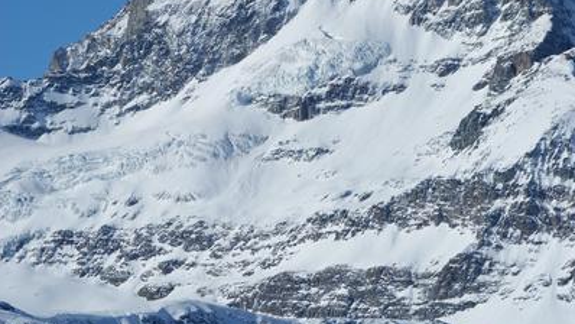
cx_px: 288
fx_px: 3614
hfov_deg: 9.1
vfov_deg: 5.1
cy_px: -80
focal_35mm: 237
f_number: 13
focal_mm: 100
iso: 100
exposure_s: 1/320
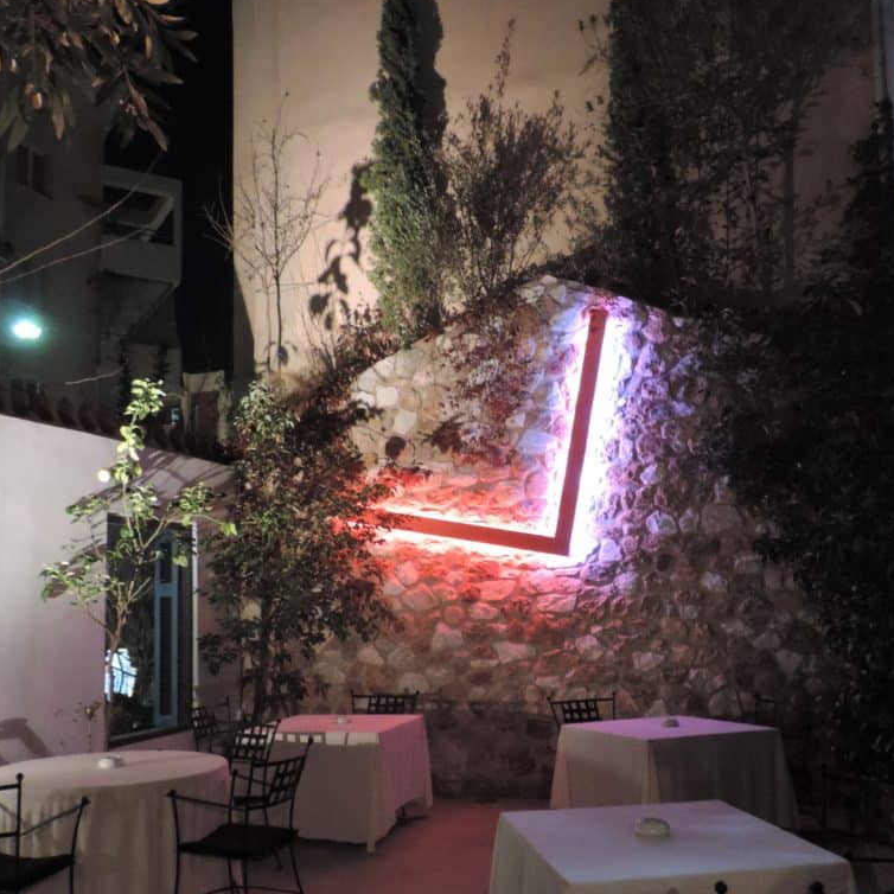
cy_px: 512
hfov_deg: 54.0
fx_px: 877
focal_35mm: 30
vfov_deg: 53.8
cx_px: 471
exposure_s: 1/8
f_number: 3
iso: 800
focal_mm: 4.3
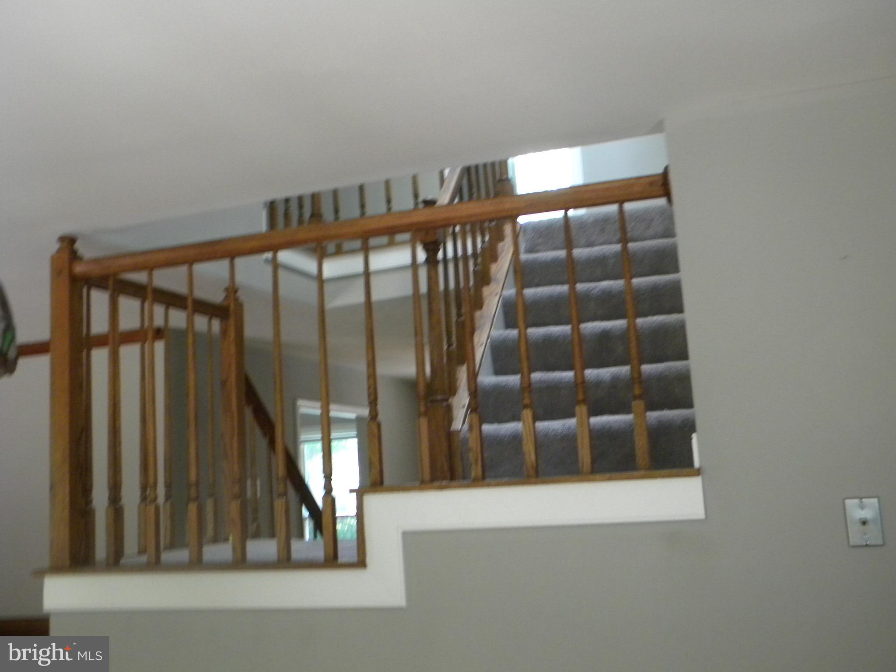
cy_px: 336
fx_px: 932
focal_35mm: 36
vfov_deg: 39.7
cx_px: 448
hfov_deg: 51.4
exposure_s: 1/26.1
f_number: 3.7
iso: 400
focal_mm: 6.4
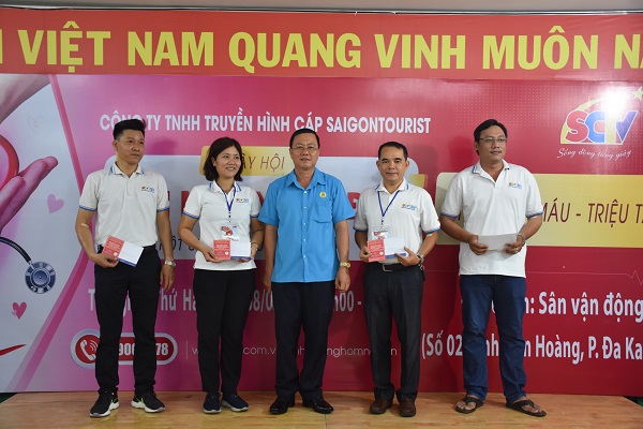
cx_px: 322
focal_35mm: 39
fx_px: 697
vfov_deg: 34.2
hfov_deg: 49.6
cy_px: 214
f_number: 4
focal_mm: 26
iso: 800
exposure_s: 1/60
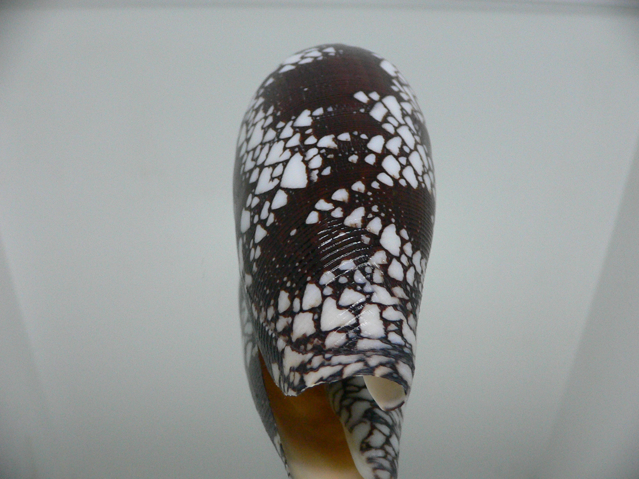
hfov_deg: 52.6
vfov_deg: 40.7
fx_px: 646
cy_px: 240
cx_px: 320
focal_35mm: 35
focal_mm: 4.6
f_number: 2.8
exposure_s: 1/50
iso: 200
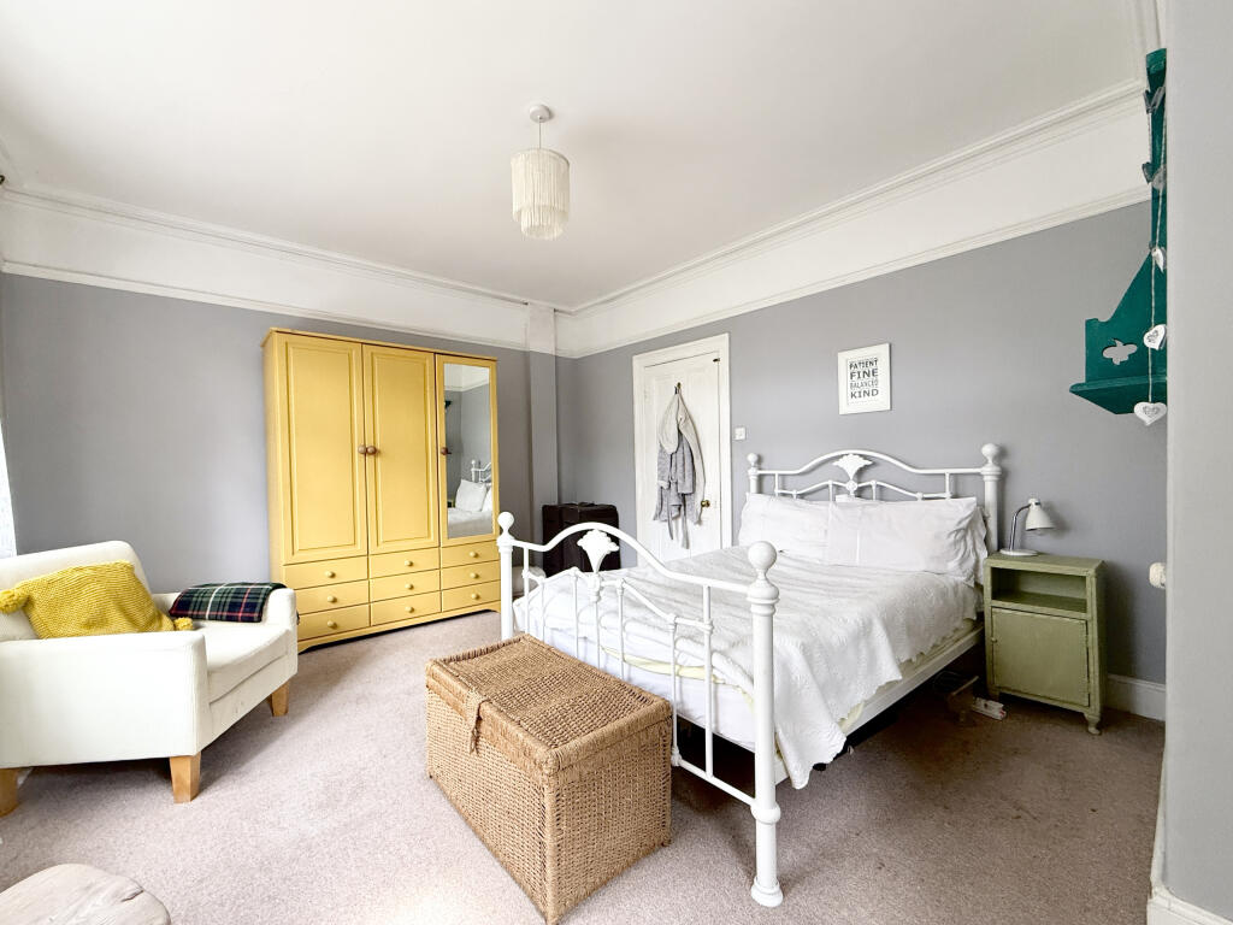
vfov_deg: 85.7
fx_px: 499
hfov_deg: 102.1
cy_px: 462
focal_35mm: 14
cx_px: 616
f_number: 2.2
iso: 200
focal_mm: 2.22
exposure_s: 1/99
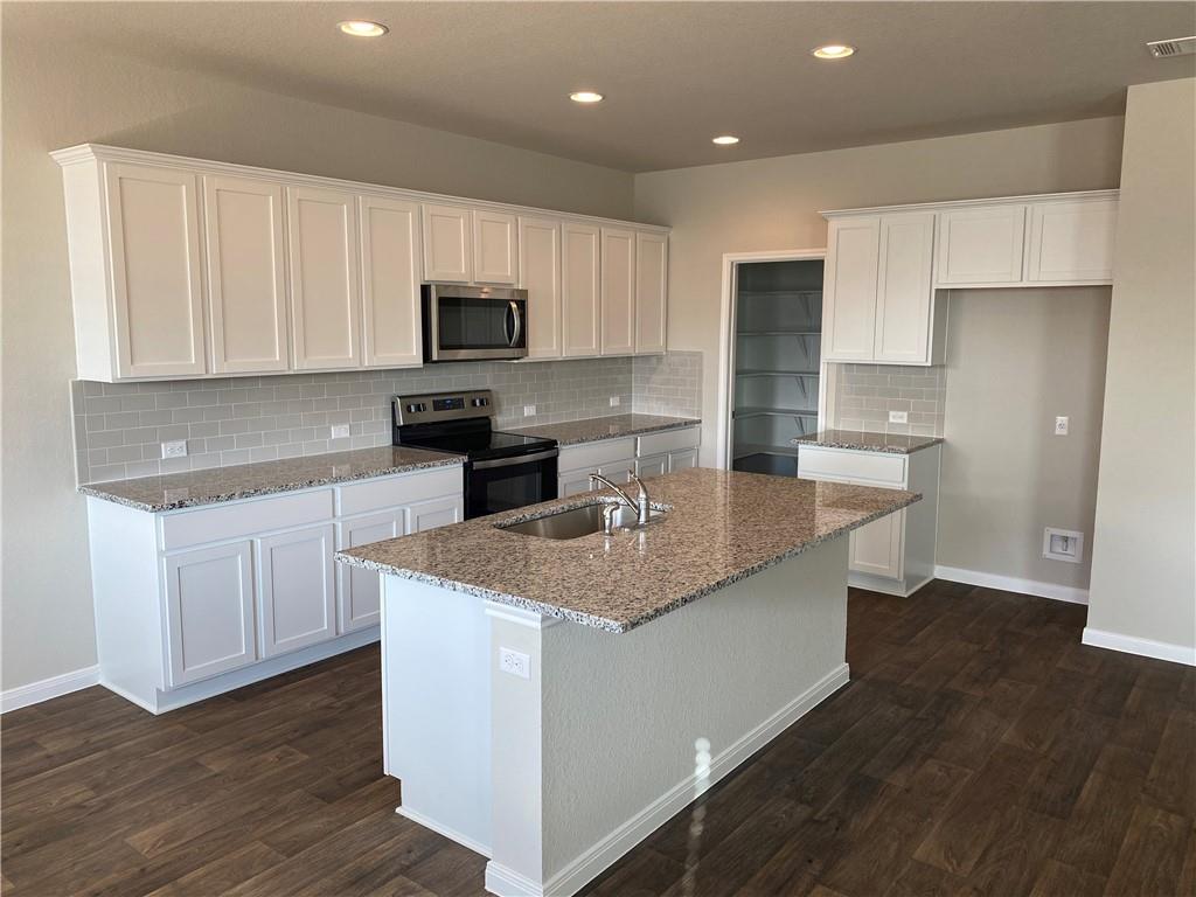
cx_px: 598
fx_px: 898
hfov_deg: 67.3
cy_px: 448
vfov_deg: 53.1
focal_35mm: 26
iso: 80
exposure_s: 1/120
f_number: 1.8
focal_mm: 4.25
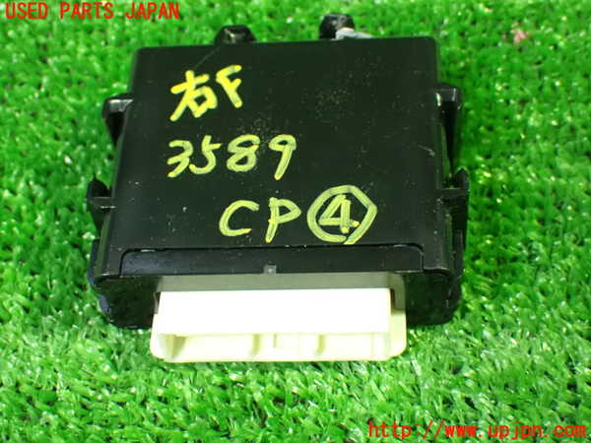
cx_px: 296
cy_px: 222
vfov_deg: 23.7
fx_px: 1059
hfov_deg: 31.2
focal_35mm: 62
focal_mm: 11.09
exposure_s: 1/25
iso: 1600
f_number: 3.6
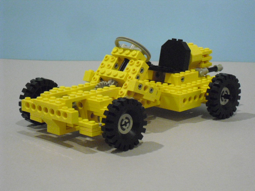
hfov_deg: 18.4
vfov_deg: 13.8
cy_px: 96
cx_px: 128
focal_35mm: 107
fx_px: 788
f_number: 5.6
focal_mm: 18.9
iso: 800
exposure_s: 1/15
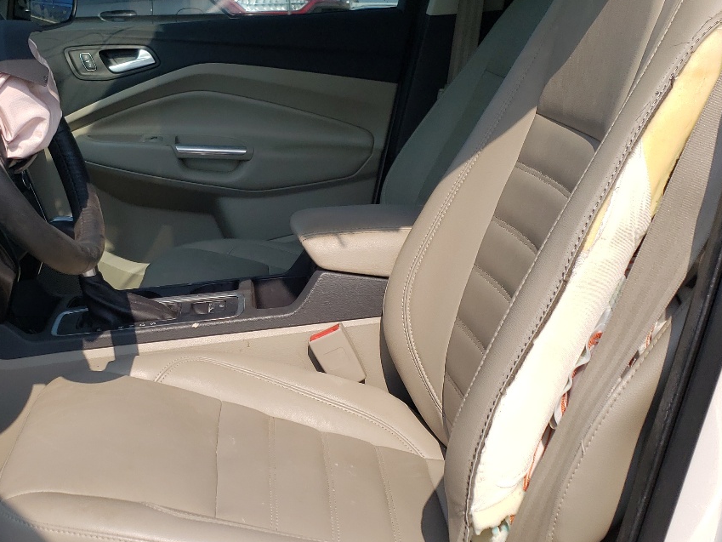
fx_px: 1022
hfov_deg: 38.1
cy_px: 298
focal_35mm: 49
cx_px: 194
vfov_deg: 29.7
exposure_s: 1/3333
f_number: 1.5
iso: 50
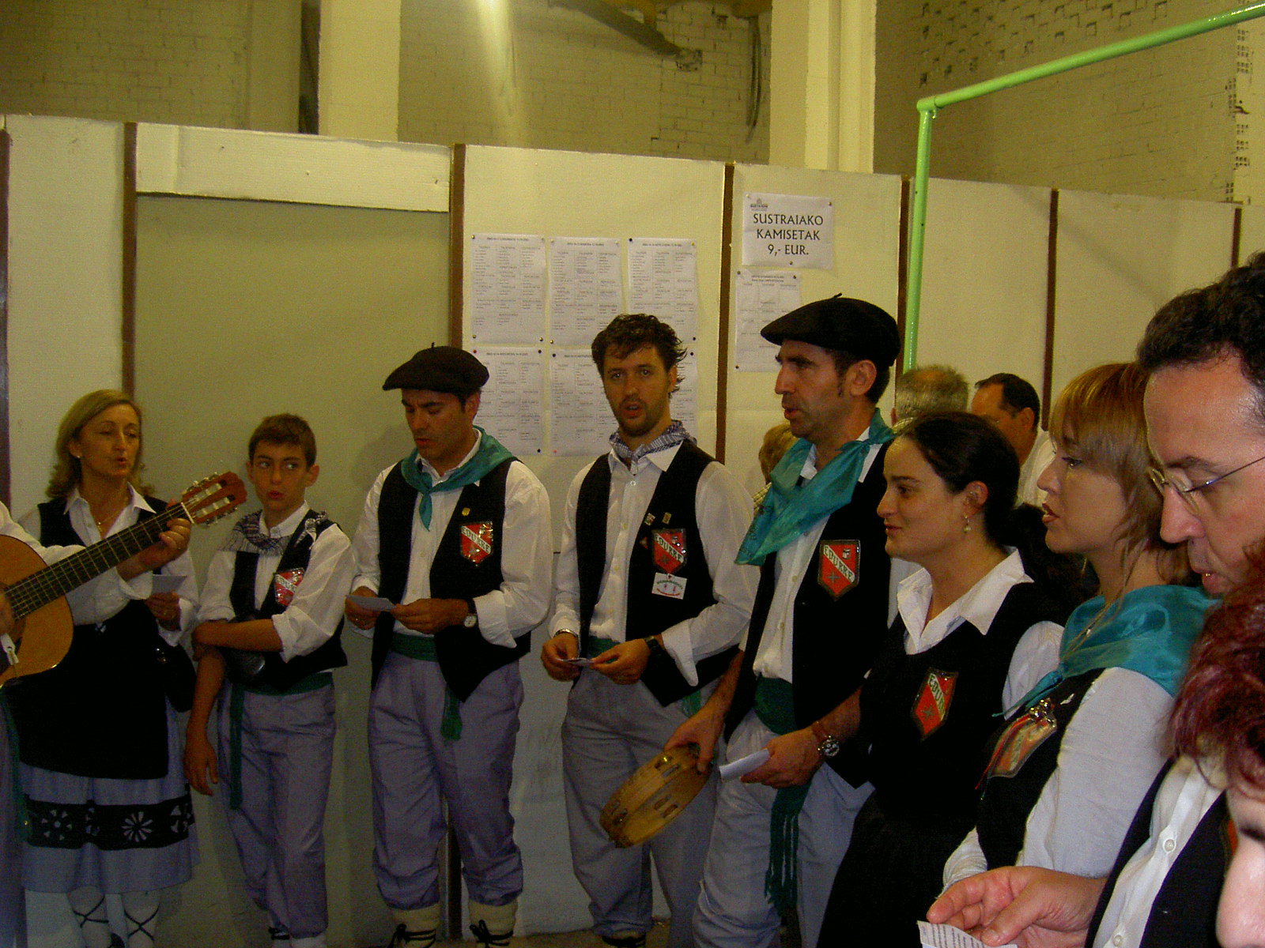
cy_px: 474
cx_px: 632
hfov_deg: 47.9
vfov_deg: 36.8
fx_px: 1425
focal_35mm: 39
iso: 100
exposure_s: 1/59.5
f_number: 2.8
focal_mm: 8
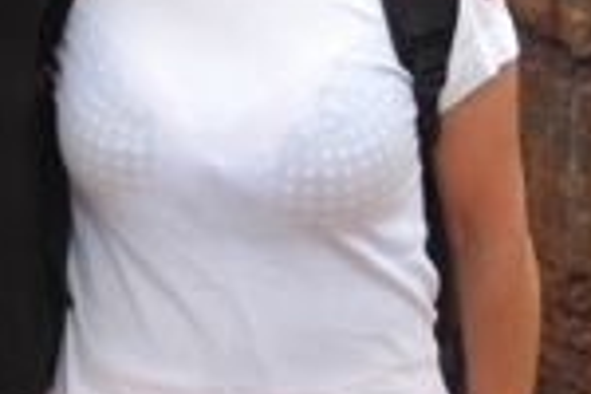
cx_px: 193
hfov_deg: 7.8
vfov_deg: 5.2
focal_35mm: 264
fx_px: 4326
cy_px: 236
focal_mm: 35
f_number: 7.1
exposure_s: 1/640
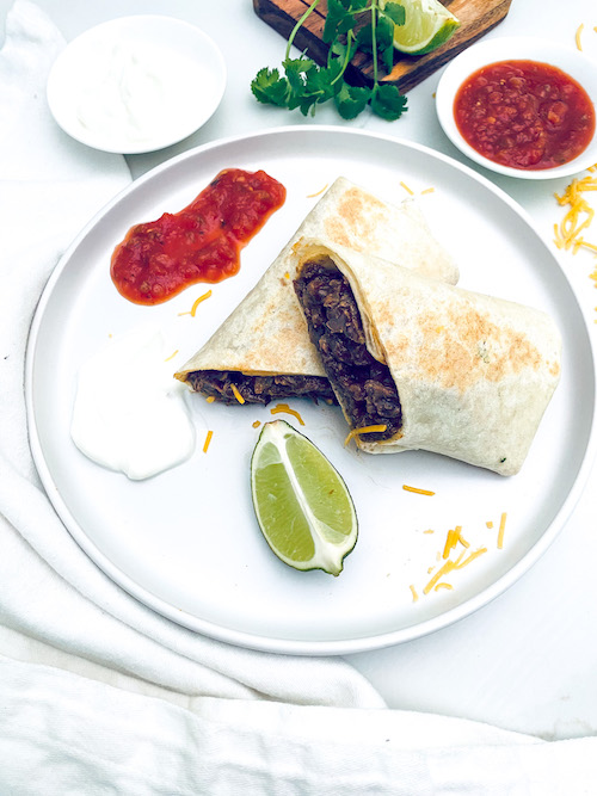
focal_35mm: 26
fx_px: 598
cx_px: 298
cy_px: 398
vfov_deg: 67.3
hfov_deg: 53.0
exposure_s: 1/60
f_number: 1.8
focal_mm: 4.25
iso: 100
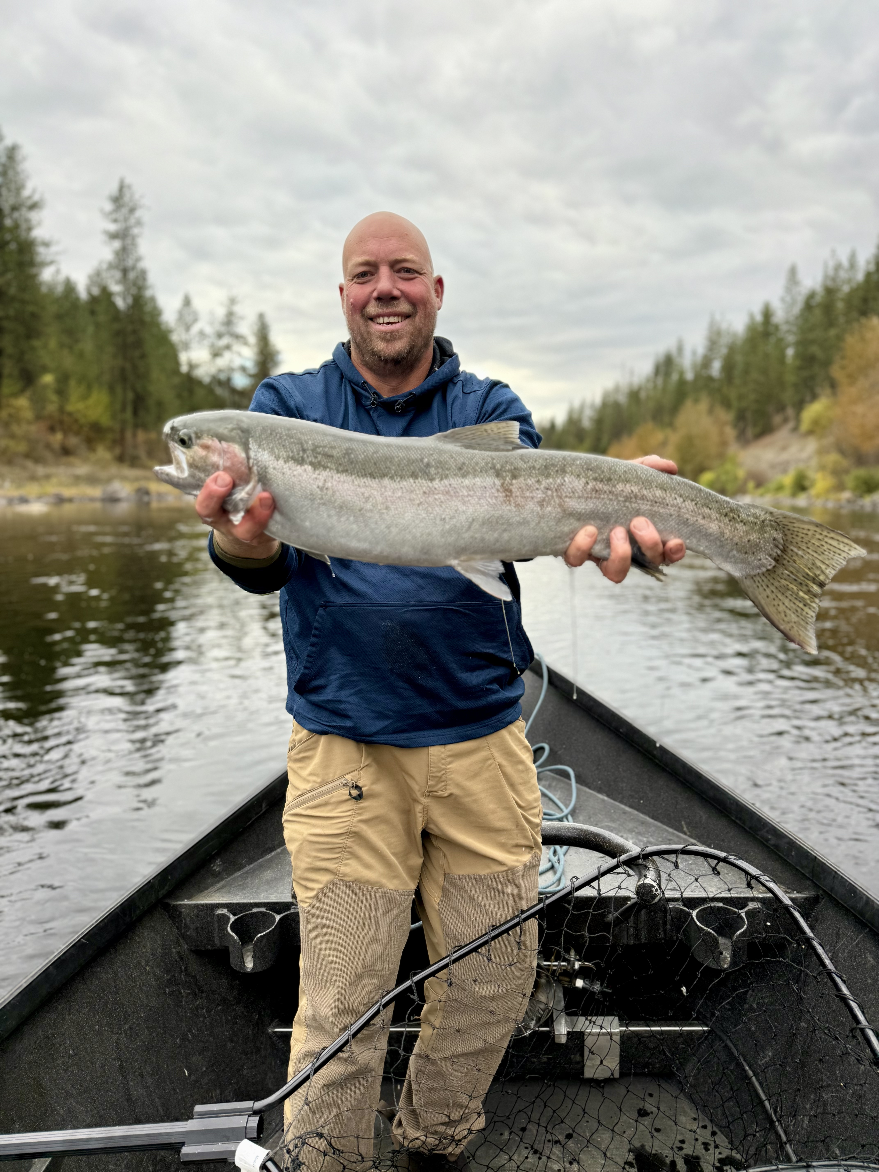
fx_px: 813
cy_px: 586
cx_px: 440
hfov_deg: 56.8
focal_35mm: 24
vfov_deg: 71.6
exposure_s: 1/580
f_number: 1.78
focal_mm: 6.76
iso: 80
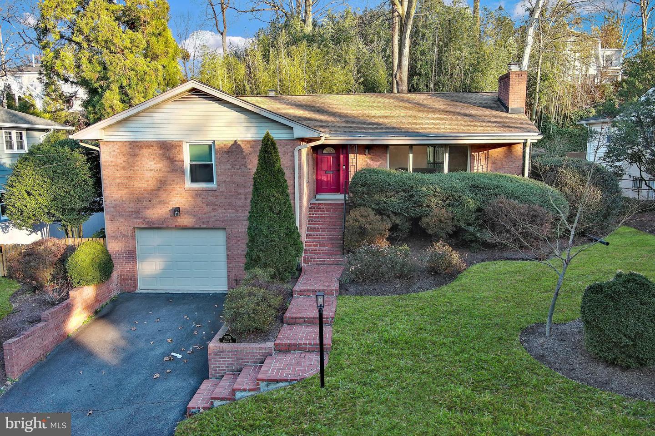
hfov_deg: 63.7
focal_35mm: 29
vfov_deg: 45.0
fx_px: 528
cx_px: 328
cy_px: 218
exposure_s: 1/137
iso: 100
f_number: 2.8
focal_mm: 10.57
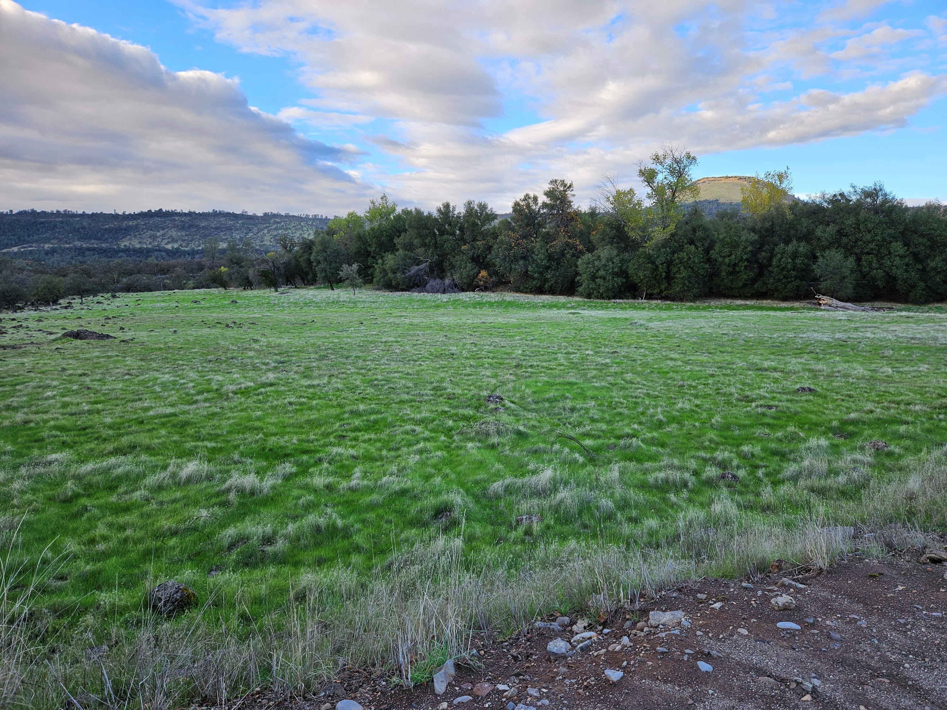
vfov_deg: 58.9
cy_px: 355
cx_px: 474
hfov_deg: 73.9
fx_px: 629
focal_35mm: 23
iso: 32
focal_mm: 5.4
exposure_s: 1/580
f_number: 1.8
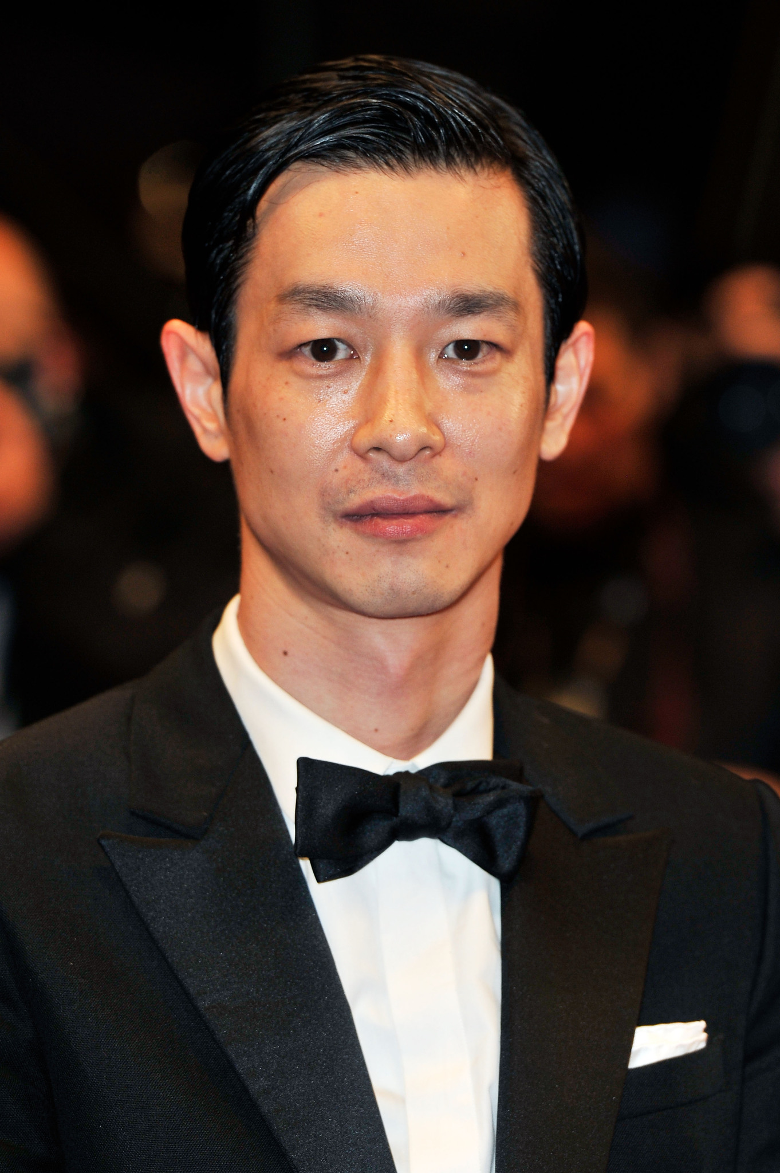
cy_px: 586
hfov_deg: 7.0
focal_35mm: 195
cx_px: 390
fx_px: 6348
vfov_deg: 10.6
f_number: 5.6
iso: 800
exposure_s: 1/250
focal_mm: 195
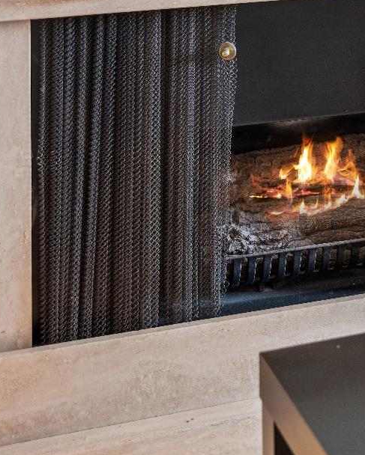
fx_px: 1093
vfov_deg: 23.3
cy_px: 106
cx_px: 359
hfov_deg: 18.5
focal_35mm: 81
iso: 160
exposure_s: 1/4
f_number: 4.5
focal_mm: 35
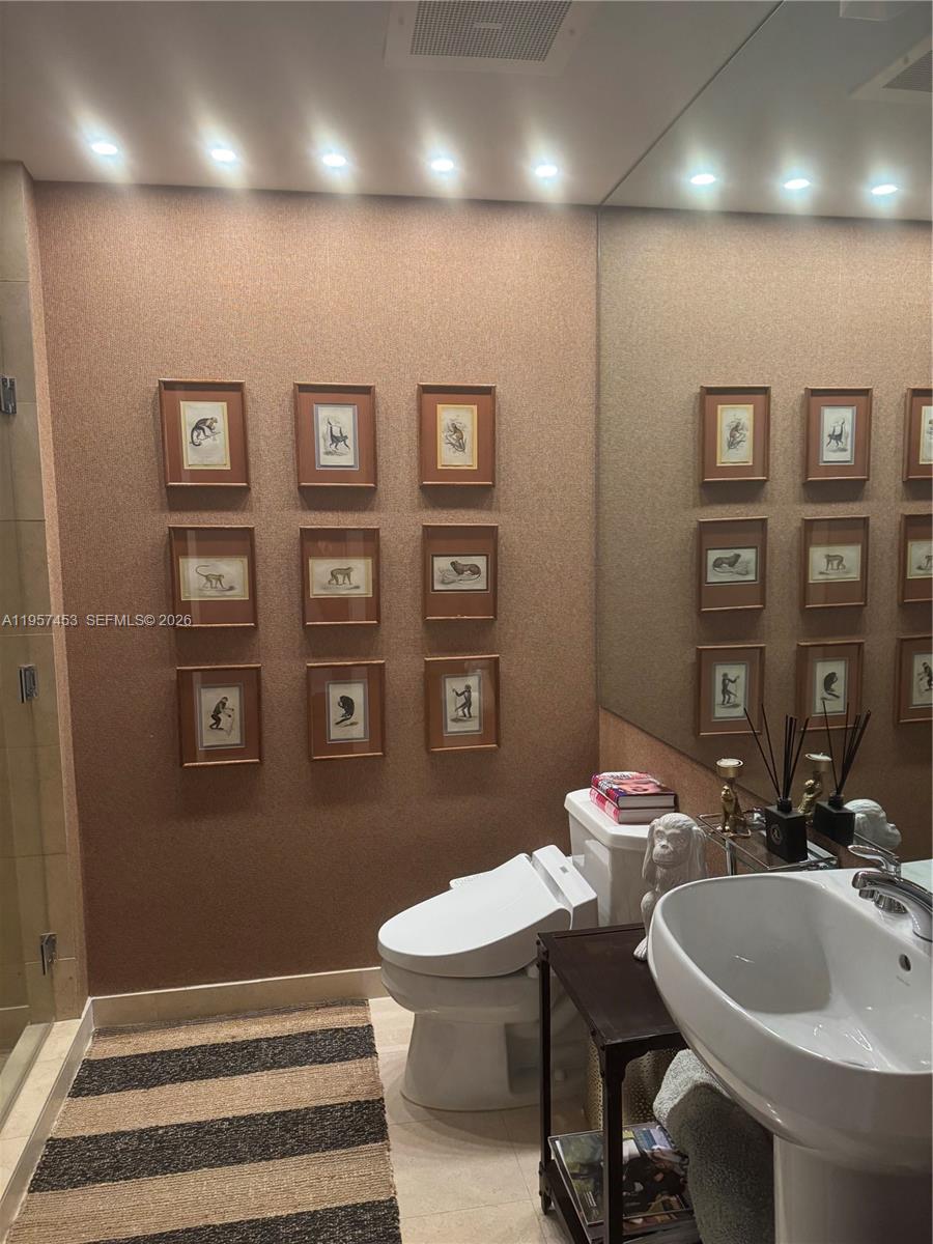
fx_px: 862
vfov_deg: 71.6
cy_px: 622
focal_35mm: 24
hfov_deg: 56.8
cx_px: 466
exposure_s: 1/60
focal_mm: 6.76
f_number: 1.78
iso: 400
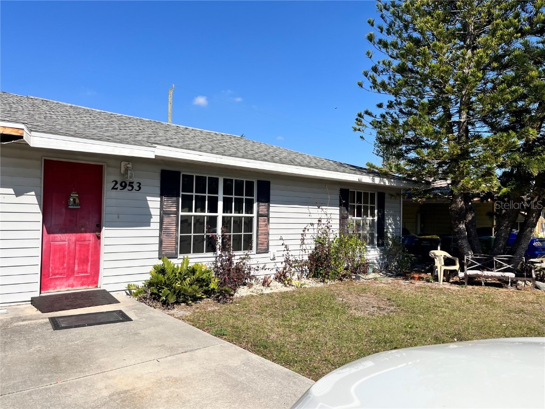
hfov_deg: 67.3
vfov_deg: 53.1
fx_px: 409
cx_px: 272
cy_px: 204
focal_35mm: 26
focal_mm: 5.1
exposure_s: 1/4854
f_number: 1.6
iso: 50
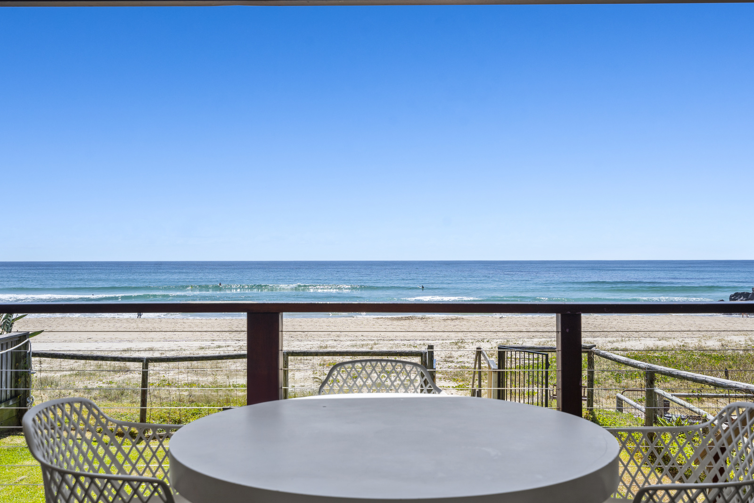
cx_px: 377
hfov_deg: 54.4
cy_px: 252
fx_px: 733
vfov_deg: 37.9
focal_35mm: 35
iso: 125
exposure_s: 1/250
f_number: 7.1
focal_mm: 35
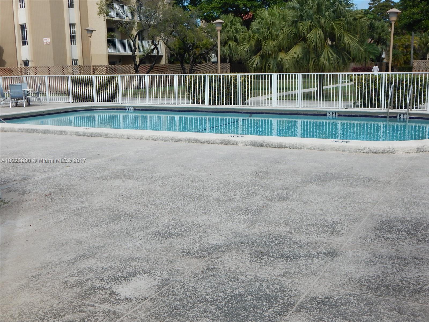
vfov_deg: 33.6
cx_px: 214
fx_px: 533
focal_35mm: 43
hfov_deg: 43.9
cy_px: 161
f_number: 7.1
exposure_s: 1/400
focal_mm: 7.7
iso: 125
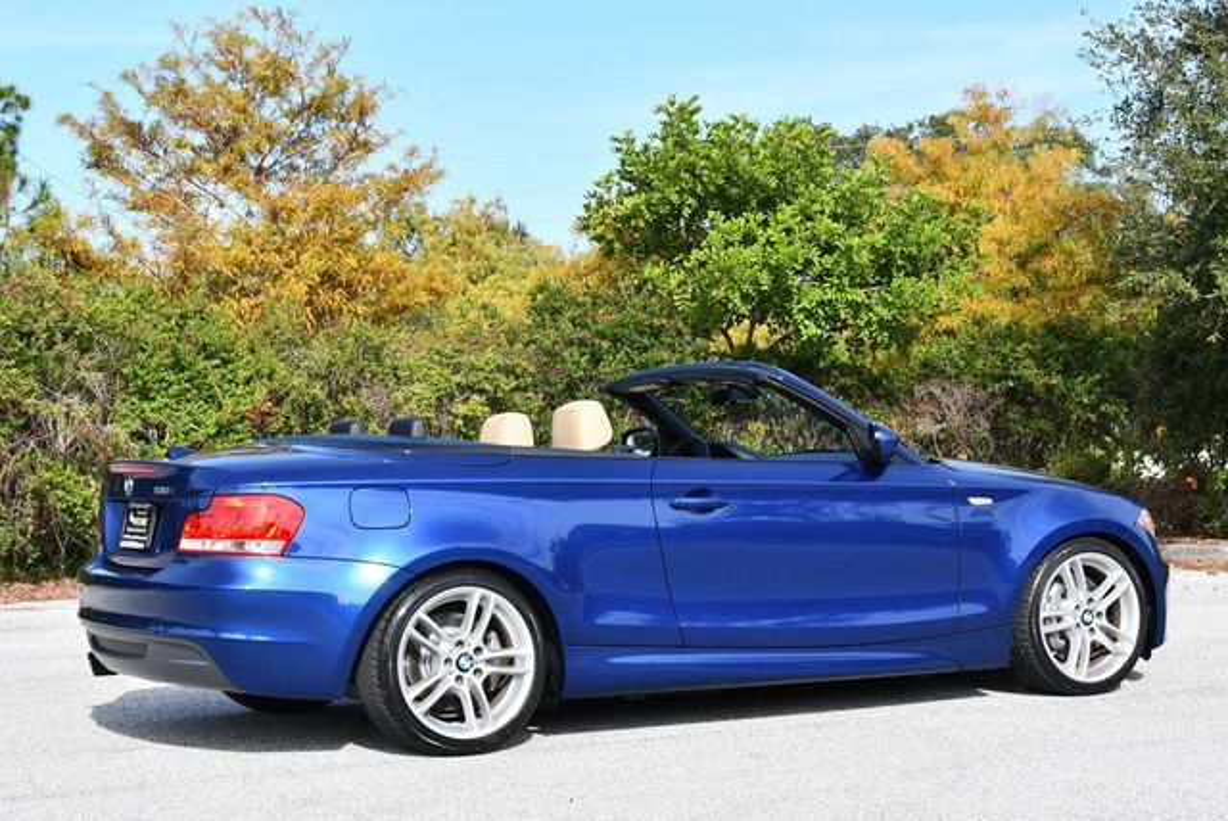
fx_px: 2390
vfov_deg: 19.5
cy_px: 410
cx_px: 614
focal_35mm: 70
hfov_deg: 28.8
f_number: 8
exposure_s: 1/250
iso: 180
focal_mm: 35
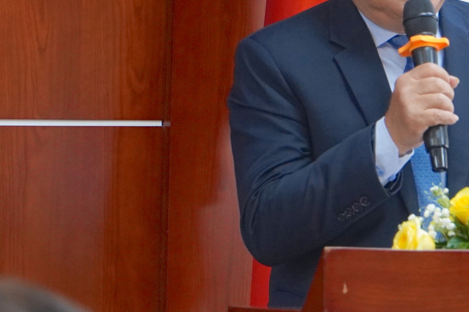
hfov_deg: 5.8
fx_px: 4640
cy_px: 99
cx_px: 418
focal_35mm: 356
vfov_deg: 3.9
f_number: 4
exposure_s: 1/160
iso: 1250
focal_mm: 97
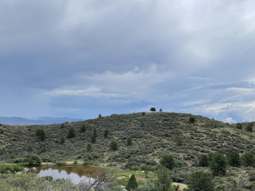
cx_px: 127
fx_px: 280
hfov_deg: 49.0
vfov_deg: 37.5
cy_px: 116
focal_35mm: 38
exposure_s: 1/2618
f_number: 1.6
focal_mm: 4.2
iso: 32
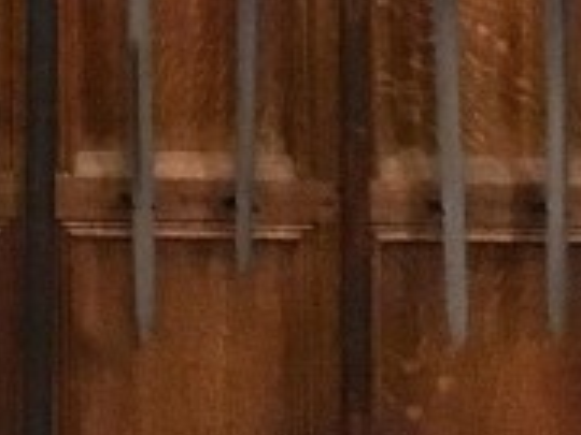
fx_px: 2081
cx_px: -368
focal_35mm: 124
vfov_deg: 11.0
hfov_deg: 14.5
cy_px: -390
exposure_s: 1/17
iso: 1000
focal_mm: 4.15
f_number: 2.2
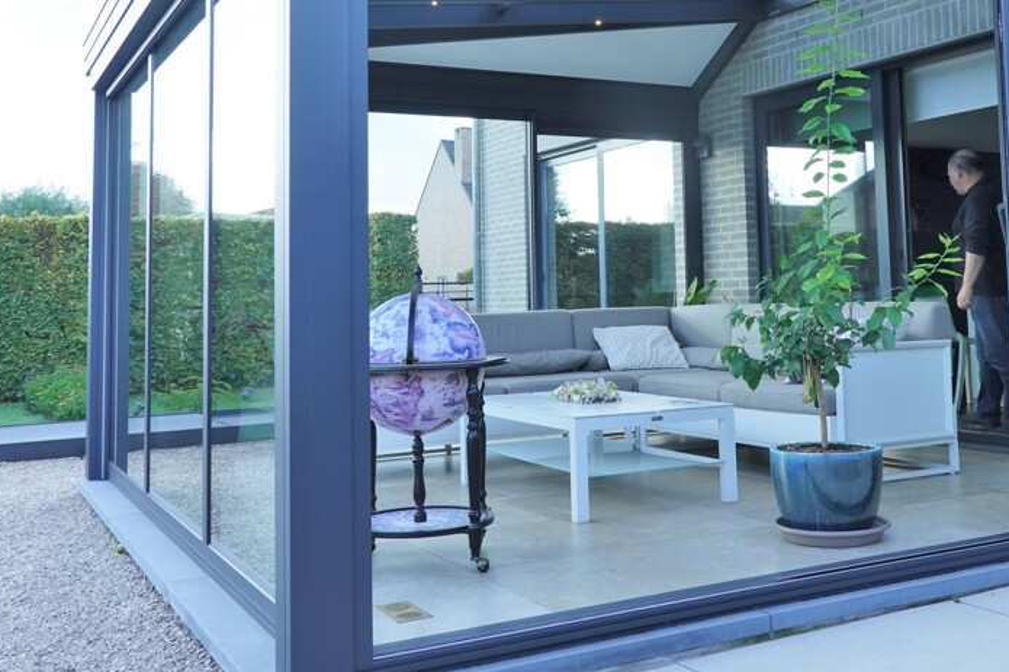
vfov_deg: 34.4
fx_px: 1065
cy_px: 184
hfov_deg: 50.2
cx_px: 626
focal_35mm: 38
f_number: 4.5
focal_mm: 9
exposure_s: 1/160
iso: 125
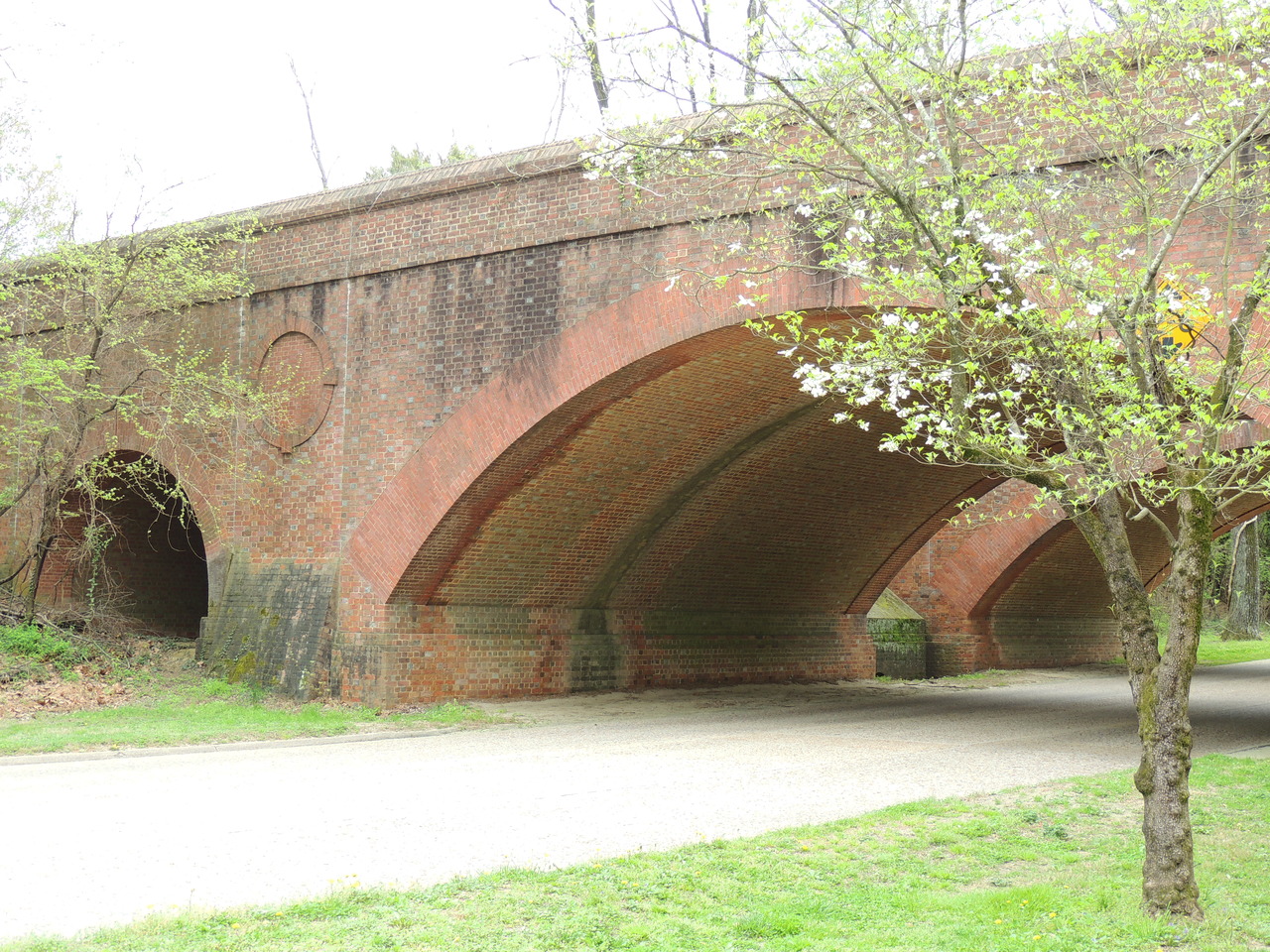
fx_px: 1724
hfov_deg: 40.4
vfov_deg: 30.9
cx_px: 635
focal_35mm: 47
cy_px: 476
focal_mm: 8.3
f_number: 3.5
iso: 100
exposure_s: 1/80
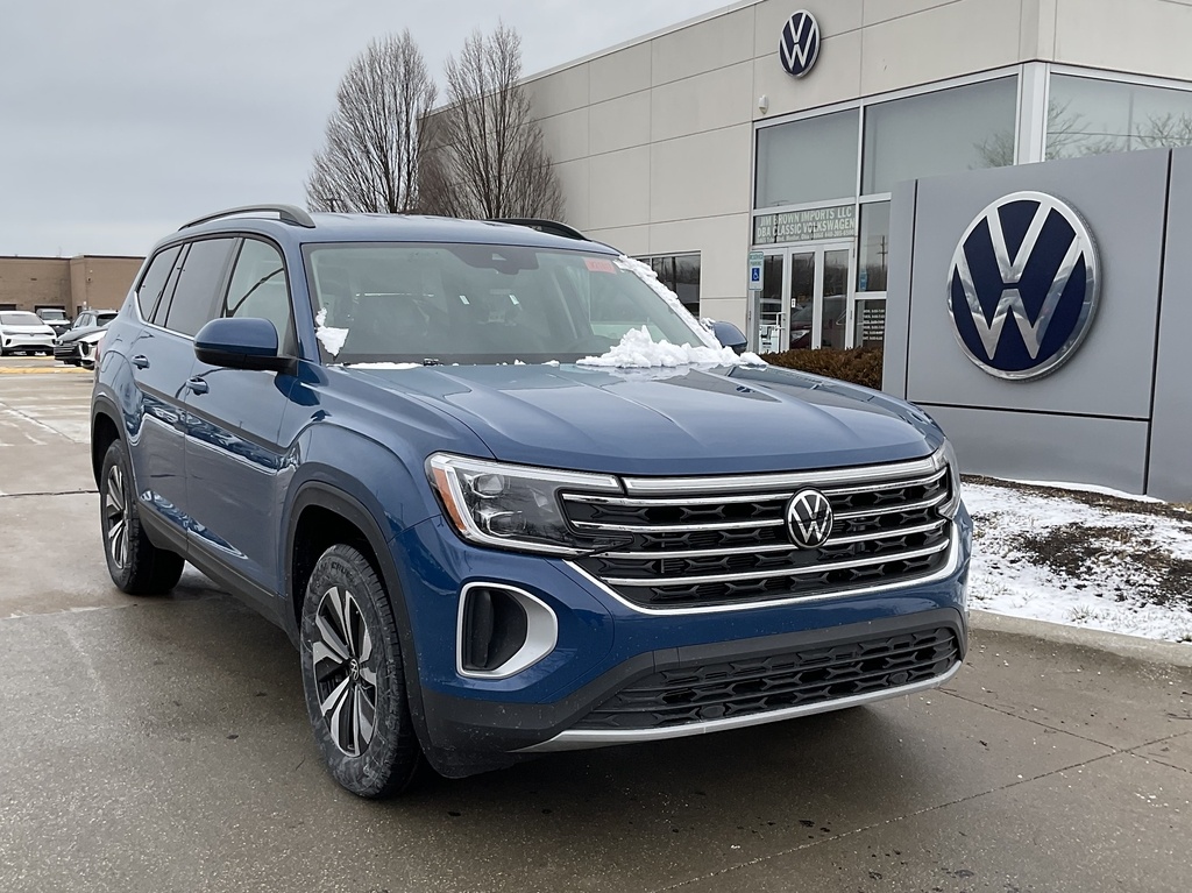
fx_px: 998
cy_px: 446
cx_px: 596
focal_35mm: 29
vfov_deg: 48.2
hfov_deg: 61.7
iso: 16
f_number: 1.8
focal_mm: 3
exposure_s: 1/500
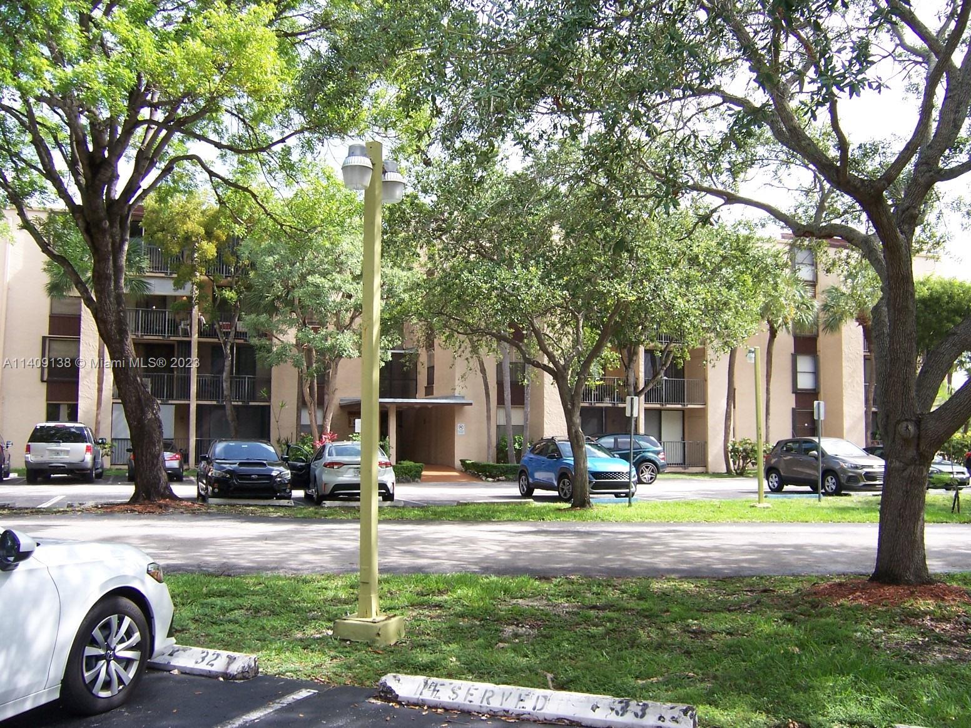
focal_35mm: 33
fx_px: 926
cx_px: 486
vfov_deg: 42.9
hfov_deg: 55.4
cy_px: 364
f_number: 3.4
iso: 80
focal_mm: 5.5
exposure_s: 1/250
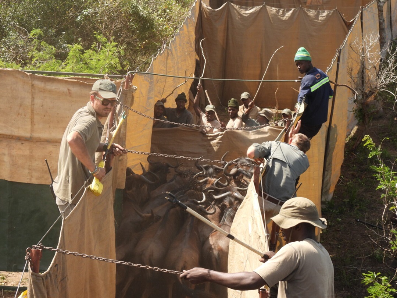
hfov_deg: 23.0
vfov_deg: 17.4
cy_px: 149
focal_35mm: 85
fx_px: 975
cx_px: 198
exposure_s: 1/200
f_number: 6.3
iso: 110
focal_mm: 15.2
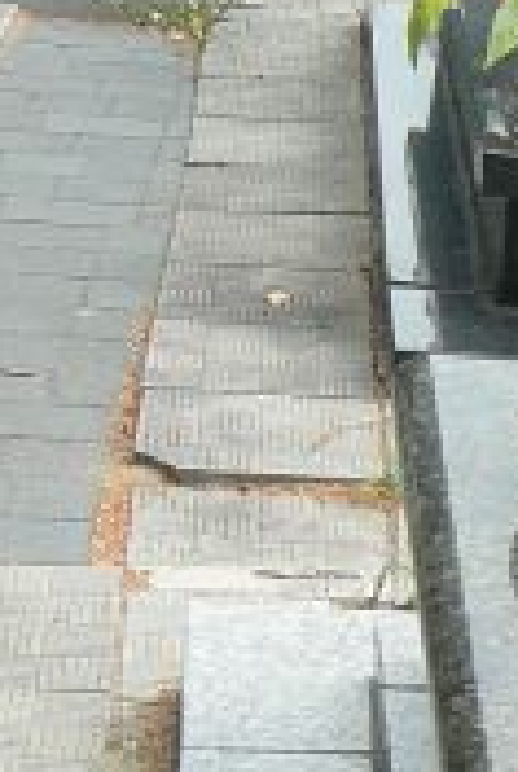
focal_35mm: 132
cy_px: 711
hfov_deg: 9.7
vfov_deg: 15.3
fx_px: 2838
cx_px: 1036
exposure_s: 1/500
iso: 80
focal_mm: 5.2
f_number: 2.8
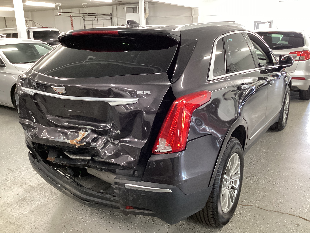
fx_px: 278
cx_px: 155
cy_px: 116
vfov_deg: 45.4
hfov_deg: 58.4
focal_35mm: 31
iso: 250
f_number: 2.4
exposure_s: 1/40
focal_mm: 3.3
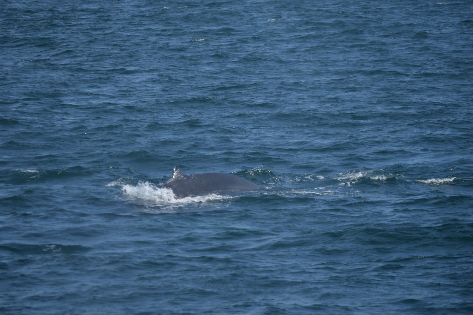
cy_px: 149
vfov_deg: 4.7
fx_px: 3805
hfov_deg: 7.1
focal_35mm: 290
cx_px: 228
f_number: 5.6
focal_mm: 175
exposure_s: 1/1600
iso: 200
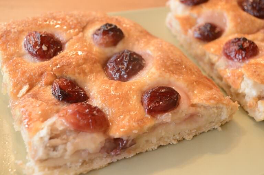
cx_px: 132
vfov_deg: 28.0
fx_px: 352
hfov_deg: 41.2
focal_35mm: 48
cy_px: 88
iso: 1600
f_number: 4.8
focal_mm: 32
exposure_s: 1/13
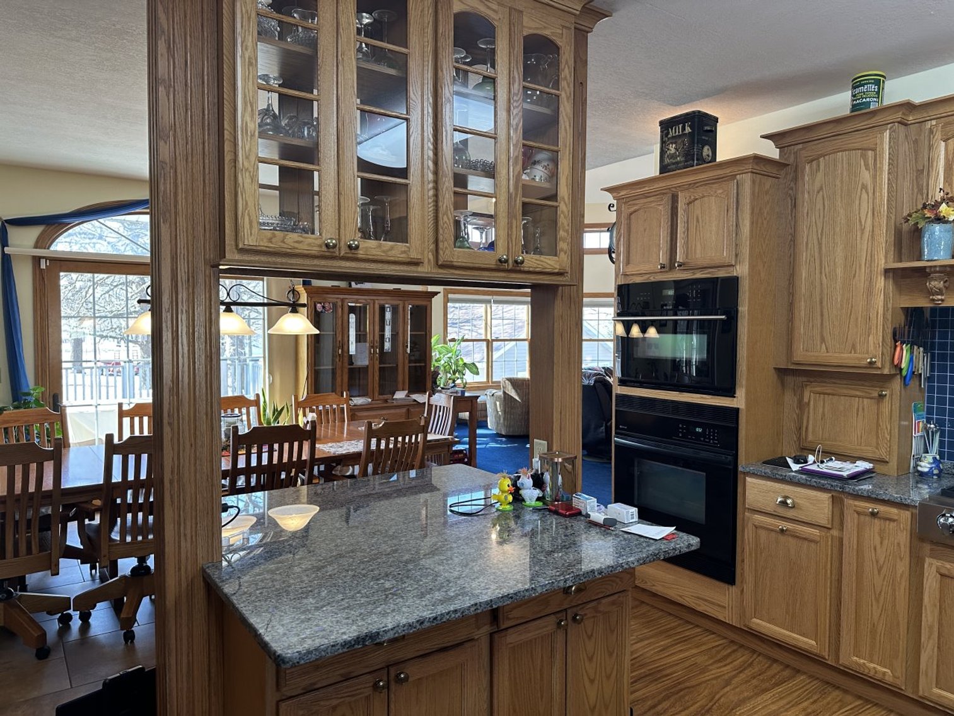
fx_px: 661
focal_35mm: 24
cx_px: 477
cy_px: 358
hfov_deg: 71.6
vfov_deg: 56.8
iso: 200
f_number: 1.78
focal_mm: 6.86
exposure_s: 1/120
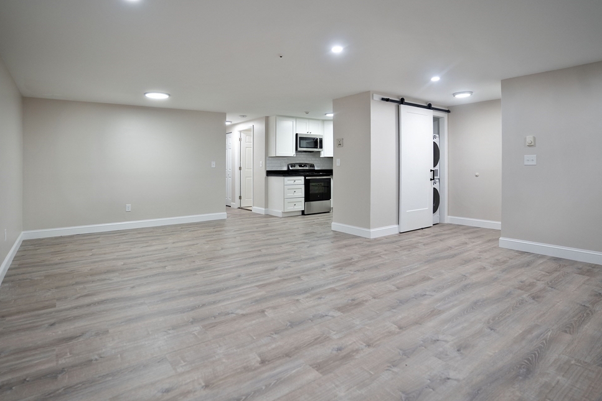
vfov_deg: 67.4
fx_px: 301
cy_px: 195
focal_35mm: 18
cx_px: 290
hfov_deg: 90.0
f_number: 2.8
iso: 500
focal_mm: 17
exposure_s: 1/60
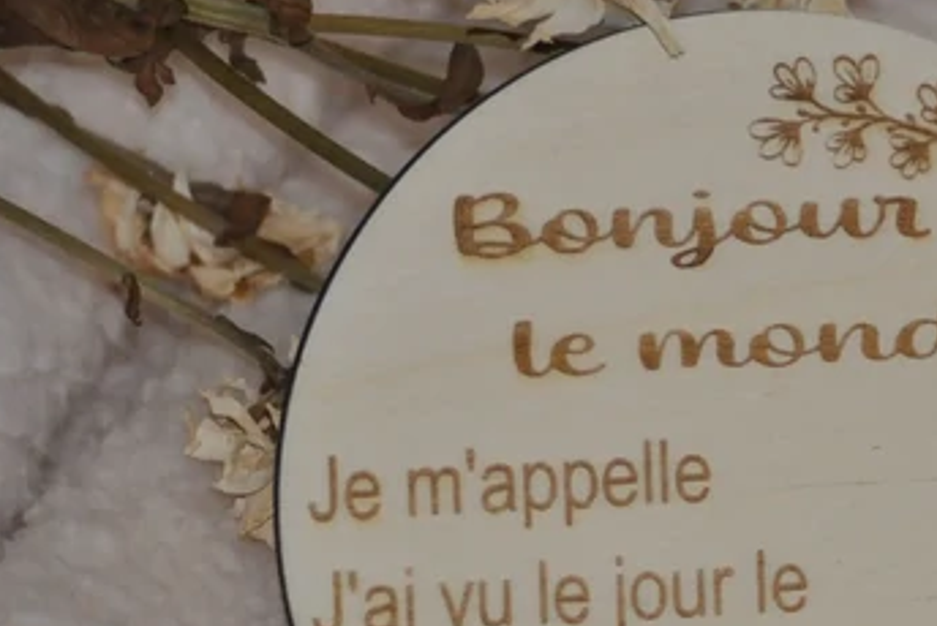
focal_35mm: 471
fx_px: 12273
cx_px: 833
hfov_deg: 4.4
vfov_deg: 2.9
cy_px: 585
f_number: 4.8
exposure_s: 1/60
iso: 200
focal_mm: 135
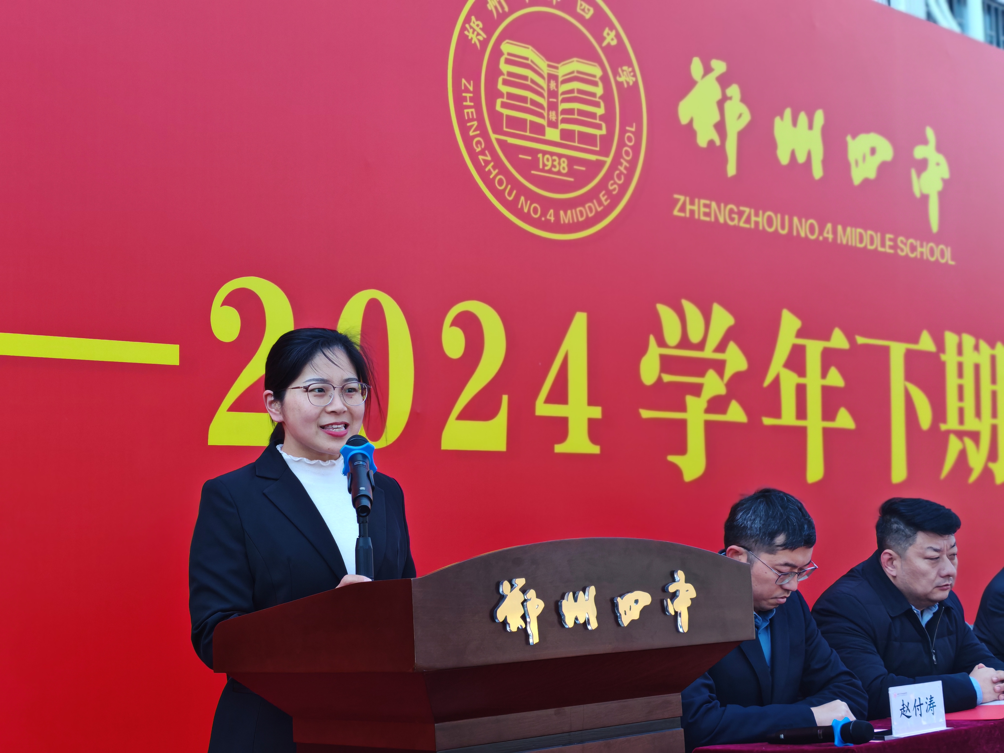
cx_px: 502
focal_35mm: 54
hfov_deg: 35.5
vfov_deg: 27.0
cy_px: 376
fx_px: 1566
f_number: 2.4
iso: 50
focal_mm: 5.52
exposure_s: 1/230
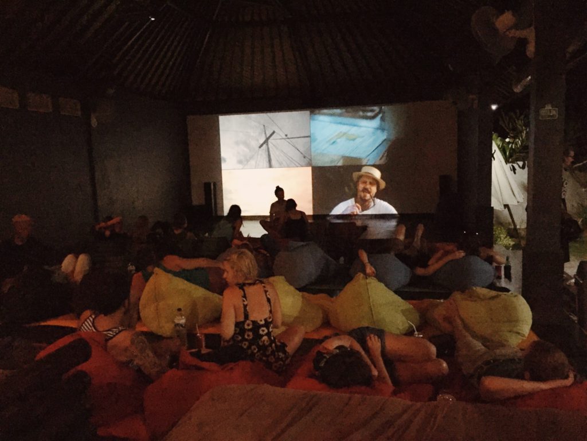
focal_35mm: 29
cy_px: 220
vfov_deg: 48.2
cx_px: 294
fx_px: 492
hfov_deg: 61.7
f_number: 2.2
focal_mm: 4.15
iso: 2000
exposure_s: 1/17
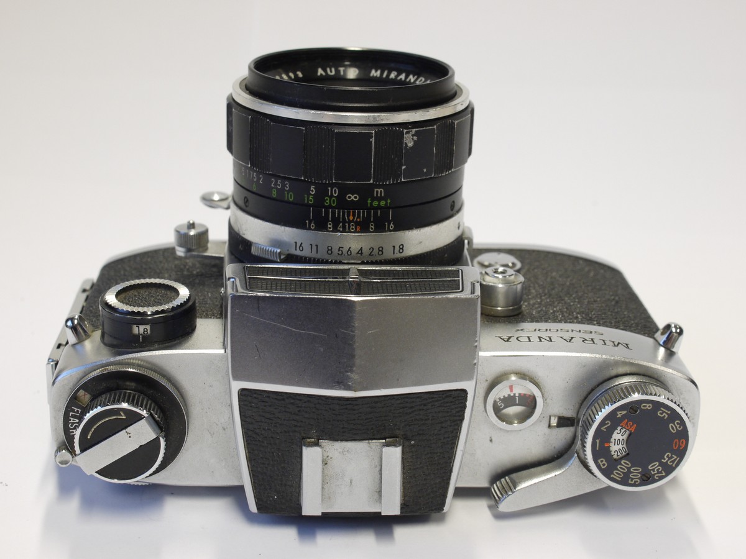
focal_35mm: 60
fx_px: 1293
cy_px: 280
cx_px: 373
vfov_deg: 24.4
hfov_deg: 32.2
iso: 400
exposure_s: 1/15
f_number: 8
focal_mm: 30
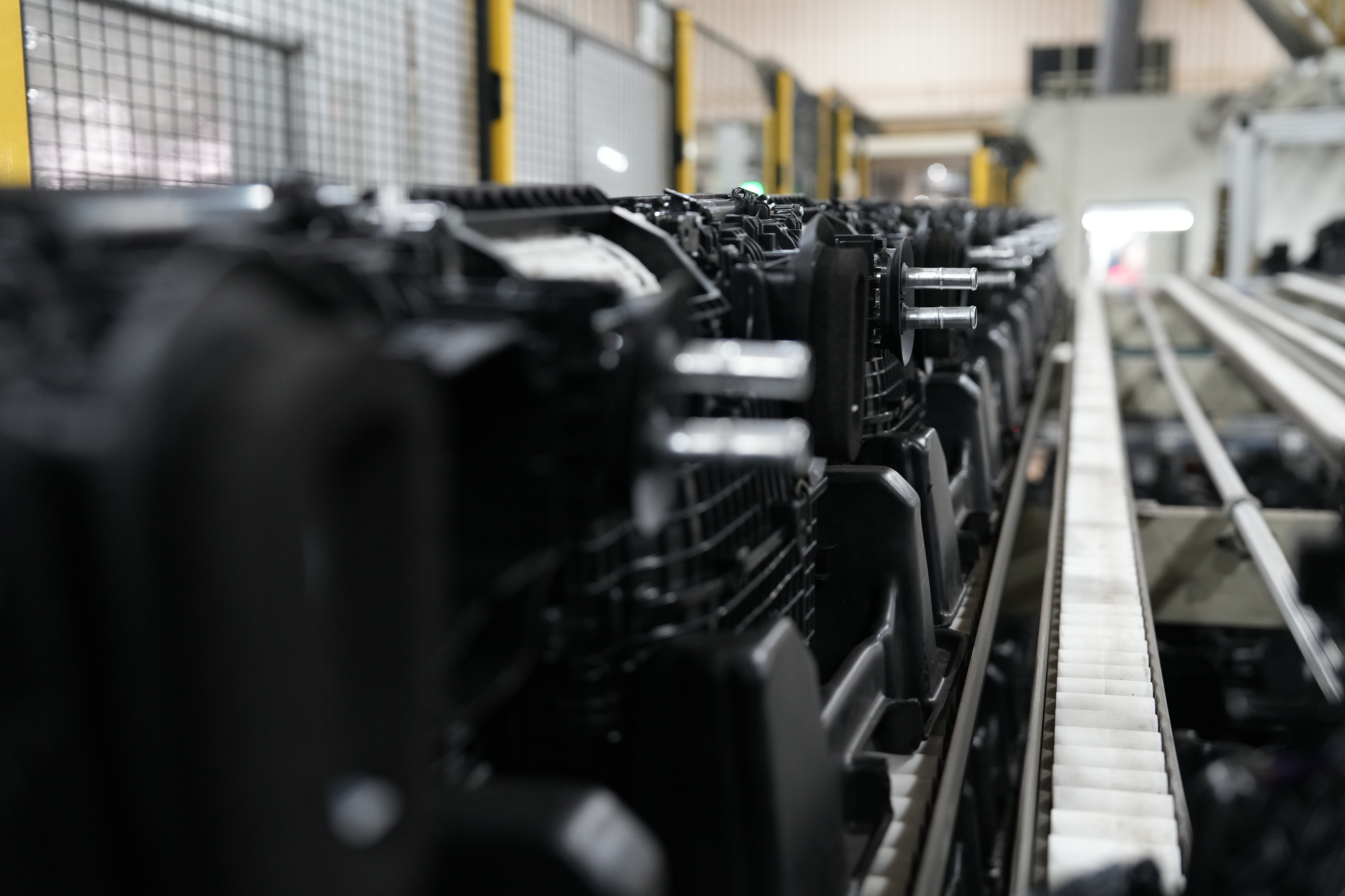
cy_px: 448
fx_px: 1644
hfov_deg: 44.5
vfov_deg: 30.5
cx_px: 672
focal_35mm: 44
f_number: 2.8
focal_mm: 44
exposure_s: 1/160
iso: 2500
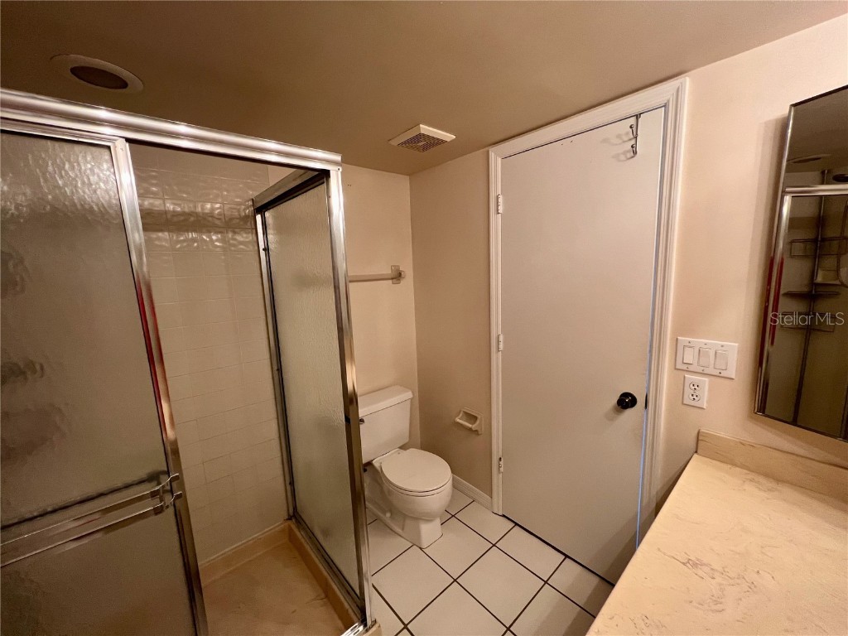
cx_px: 424
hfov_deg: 106.2
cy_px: 318
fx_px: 318
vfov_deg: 89.9
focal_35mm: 13
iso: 200
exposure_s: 1/60
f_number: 1.8
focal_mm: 1.57
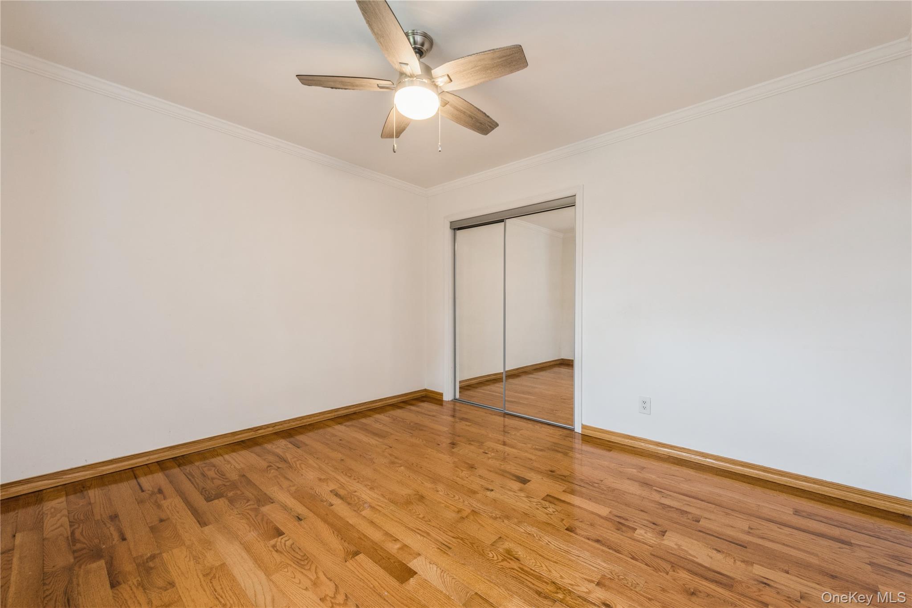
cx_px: 456
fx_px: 355
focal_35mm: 14
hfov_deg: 104.3
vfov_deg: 81.2
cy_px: 304
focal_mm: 14
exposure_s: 1/3
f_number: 11
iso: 400
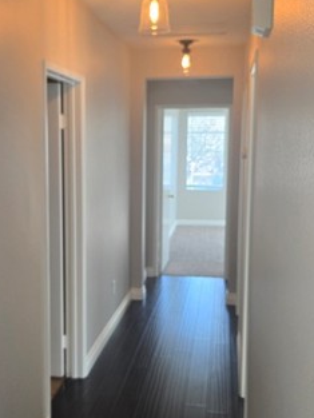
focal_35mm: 47
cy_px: 216
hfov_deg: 30.8
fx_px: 568
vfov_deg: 40.4
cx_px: 115
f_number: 1.8
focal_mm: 5.4
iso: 100
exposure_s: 1/120
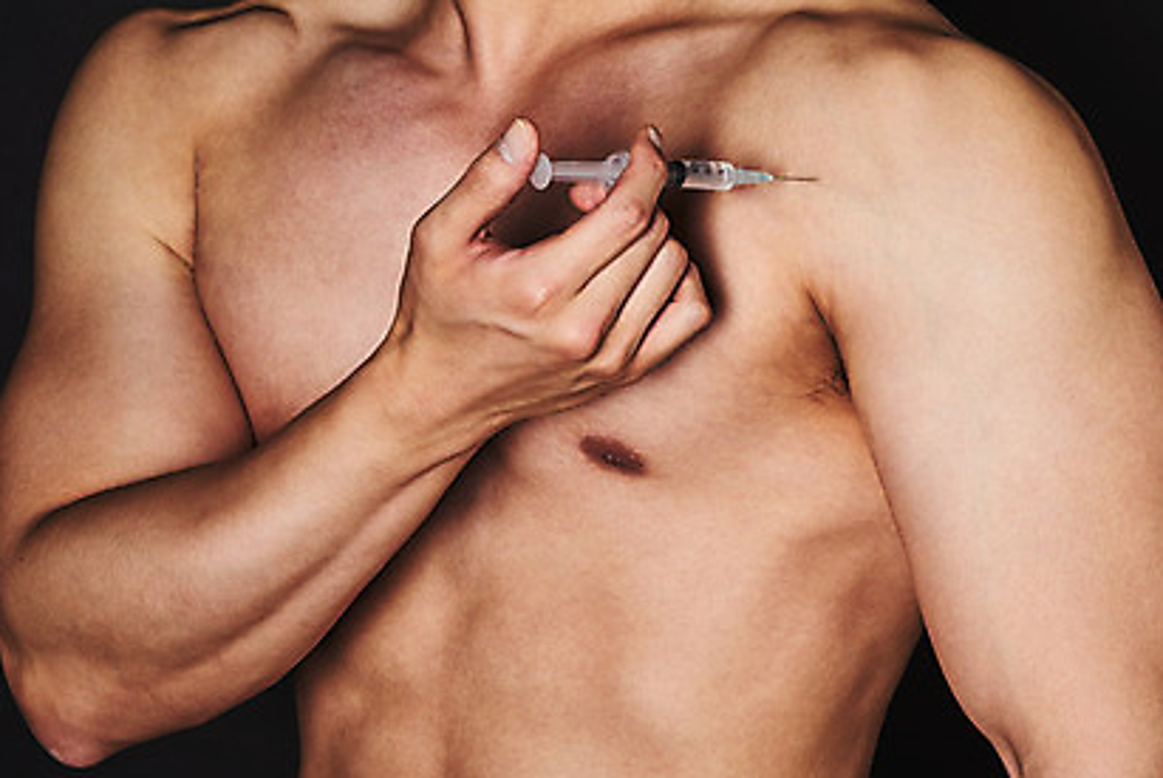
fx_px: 4948
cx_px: 839
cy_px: 399
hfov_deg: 13.4
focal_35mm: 153
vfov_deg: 9.0
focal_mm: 105
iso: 100
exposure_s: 1/125
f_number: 22
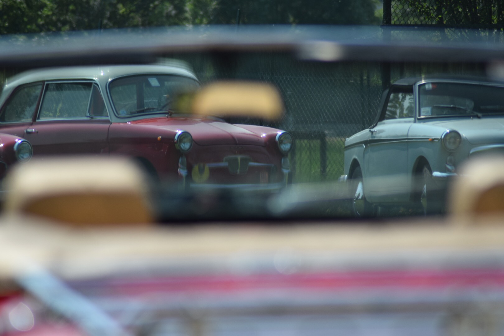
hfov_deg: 6.9
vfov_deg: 4.6
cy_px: 168
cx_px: 252
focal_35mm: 300
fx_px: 4200
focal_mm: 200
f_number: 5.6
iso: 320
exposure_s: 1/2000
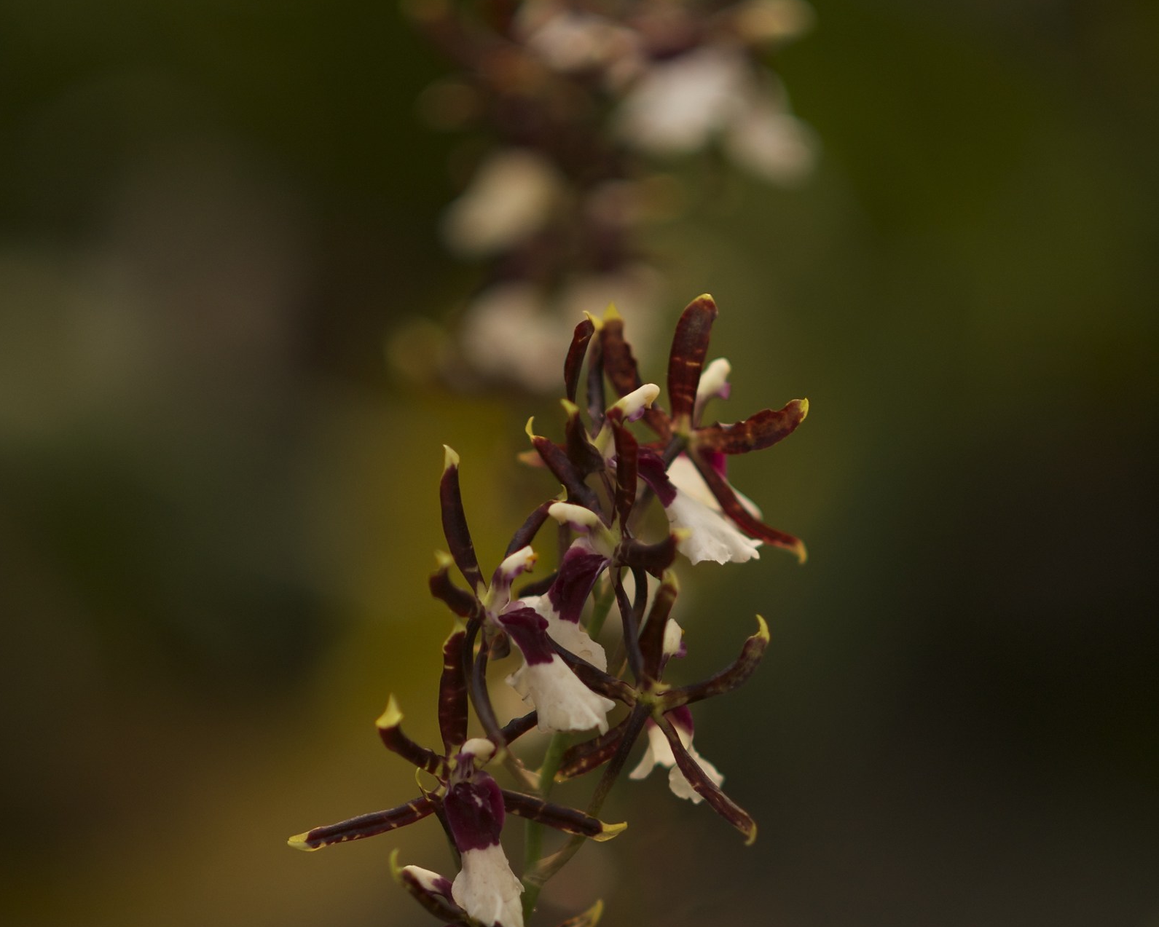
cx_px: 578
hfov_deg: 10.1
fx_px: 6552
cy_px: 668
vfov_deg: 8.1
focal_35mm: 191
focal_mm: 135
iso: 500
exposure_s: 1/1000
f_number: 2.5
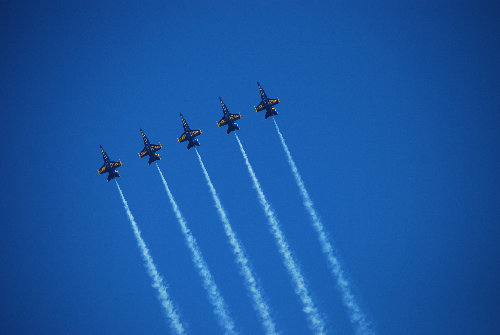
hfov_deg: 7.0
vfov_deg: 4.7
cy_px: 168
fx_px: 4067
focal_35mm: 292
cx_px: 250
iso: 200
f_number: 5.3
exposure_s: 1/1000
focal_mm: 195
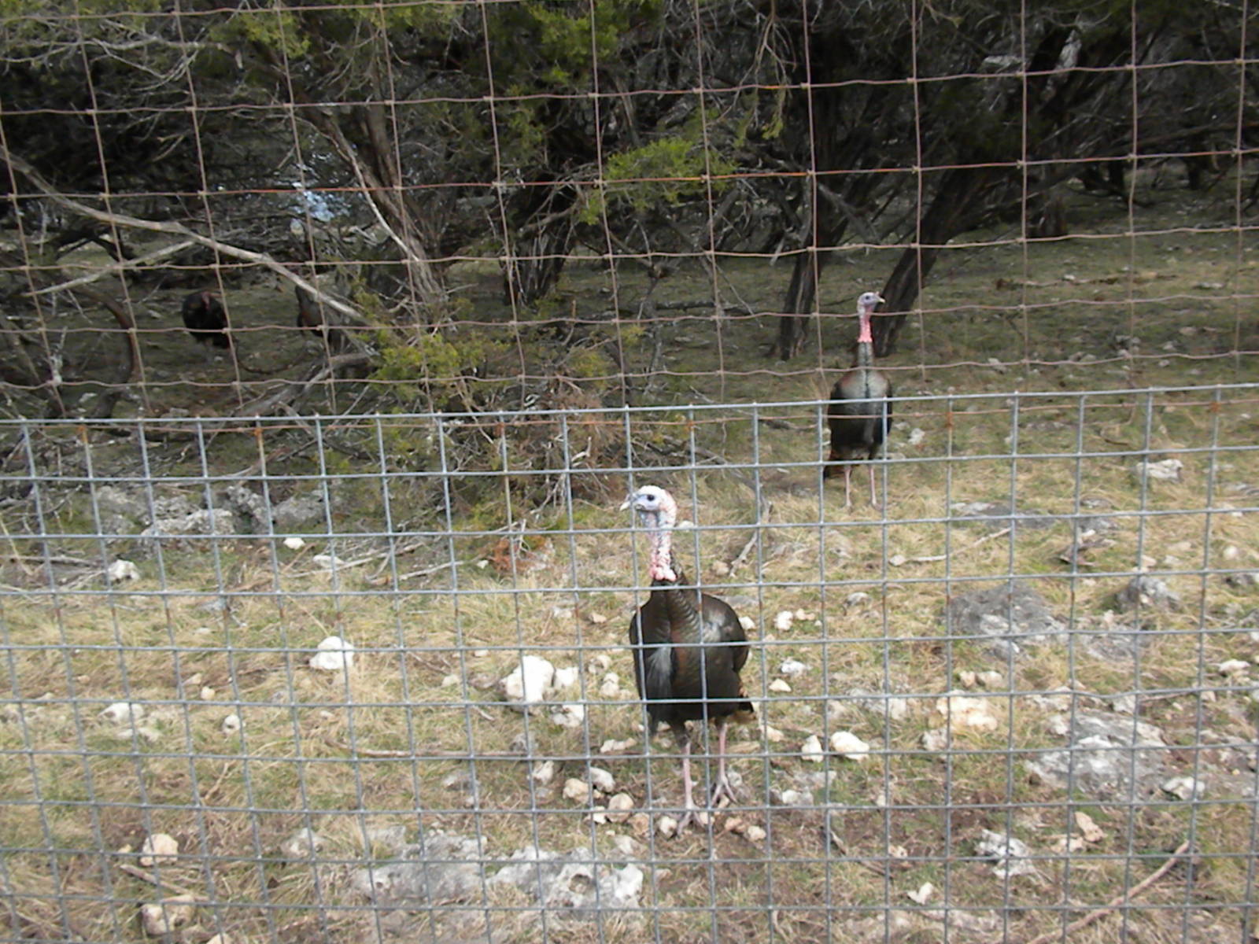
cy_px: 472
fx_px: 1346
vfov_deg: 38.7
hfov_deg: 50.1
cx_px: 630
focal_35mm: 37
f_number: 10
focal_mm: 6.6
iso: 640
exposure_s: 1/130
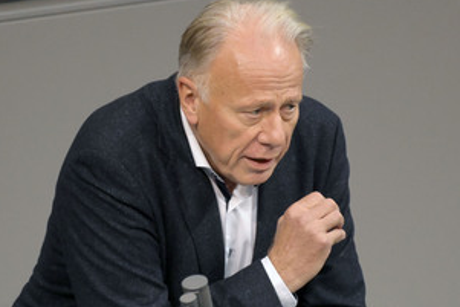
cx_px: 218
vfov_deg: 1.8
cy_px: 206
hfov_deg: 2.8
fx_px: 9562
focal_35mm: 748
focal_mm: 500
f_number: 5.6
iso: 12800
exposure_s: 1/400
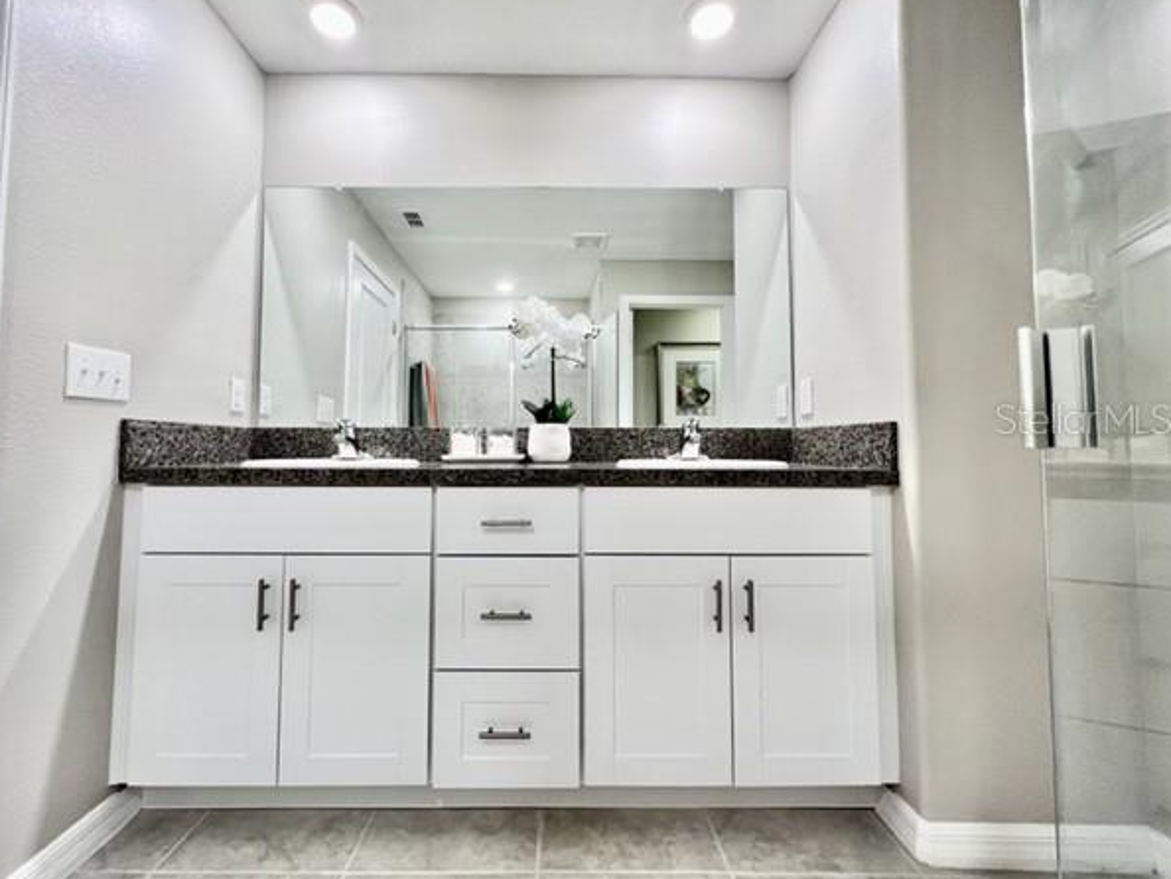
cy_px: 418
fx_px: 474
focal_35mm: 14
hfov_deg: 101.9
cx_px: 550
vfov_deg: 85.7
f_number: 1.8
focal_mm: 1.57
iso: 250
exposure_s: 1/120
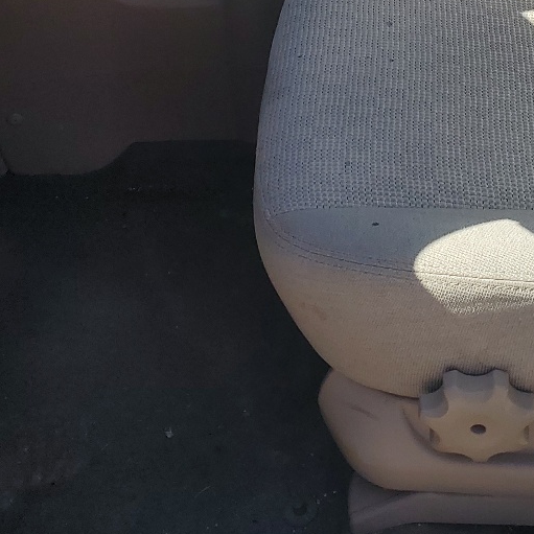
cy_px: -47
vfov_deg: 22.7
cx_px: 382
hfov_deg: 23.8
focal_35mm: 72
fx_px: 1257
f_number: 1.5
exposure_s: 1/1667
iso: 50
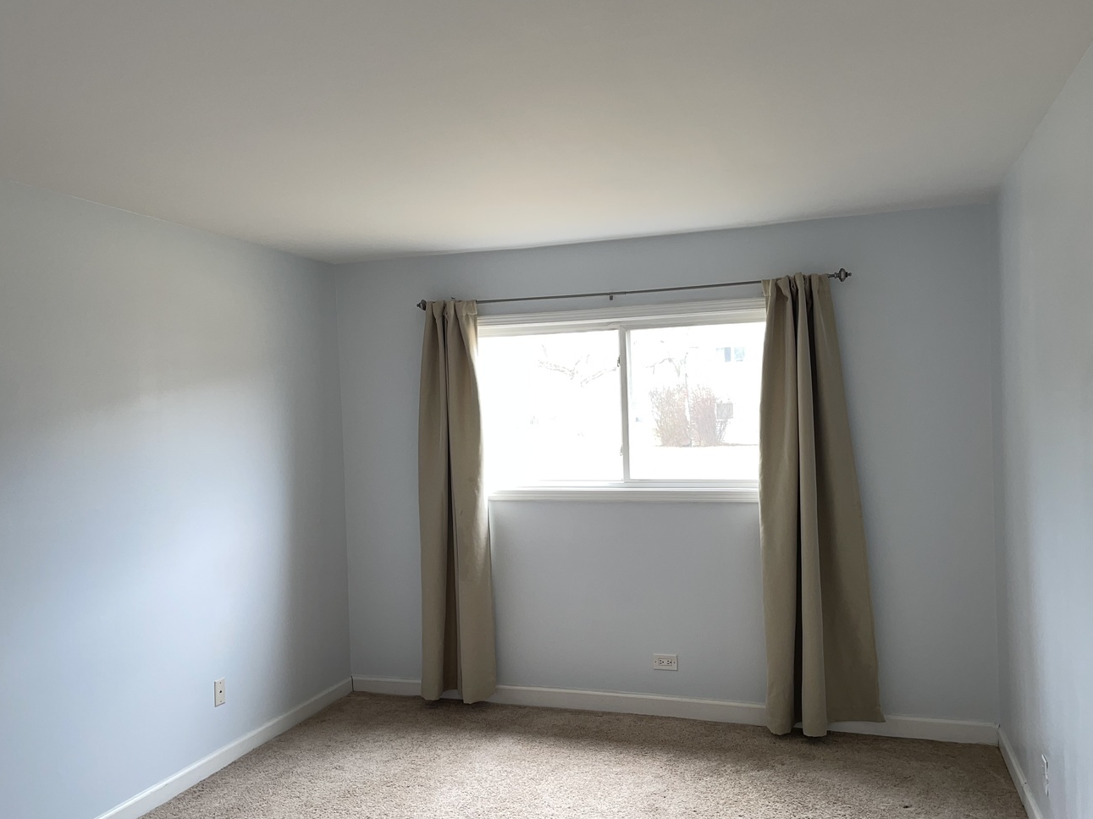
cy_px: 439
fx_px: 916
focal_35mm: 29
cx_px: 553
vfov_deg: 48.2
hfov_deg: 61.7
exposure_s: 1/25
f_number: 1.6
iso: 32
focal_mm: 4.2
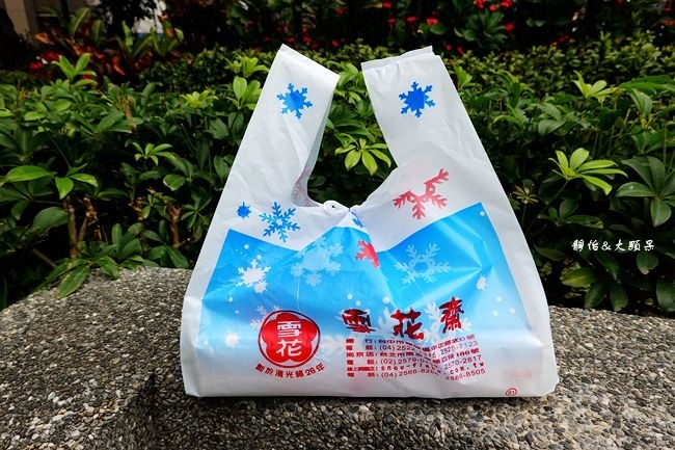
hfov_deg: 73.8
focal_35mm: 24
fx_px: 450
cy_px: 225
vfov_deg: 53.1
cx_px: 338
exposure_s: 1/250
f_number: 4
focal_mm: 9
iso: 125
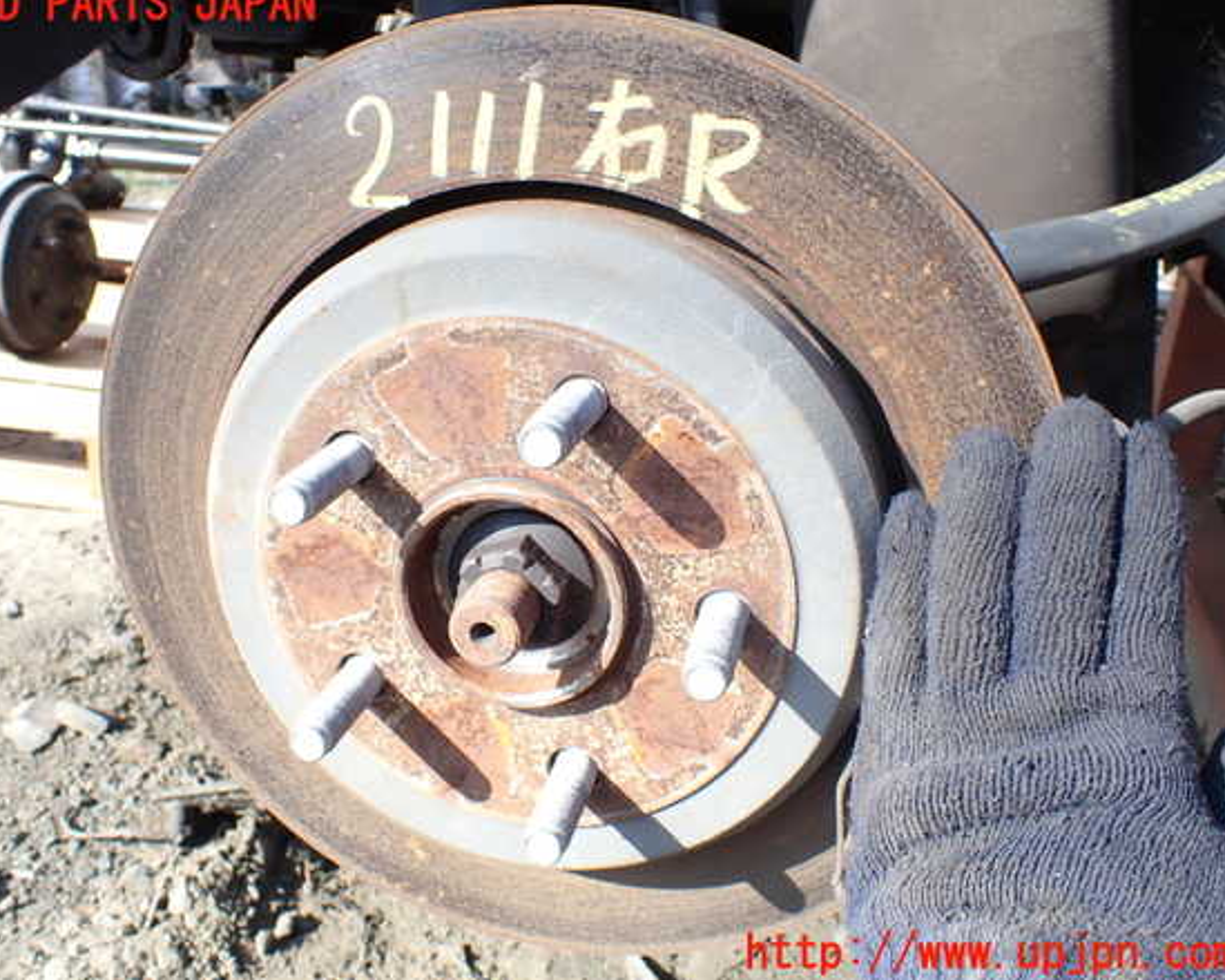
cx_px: 580
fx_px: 1160
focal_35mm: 32
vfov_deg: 45.8
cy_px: 480
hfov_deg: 55.6
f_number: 3.2
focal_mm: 5.4
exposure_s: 1/200
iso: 100
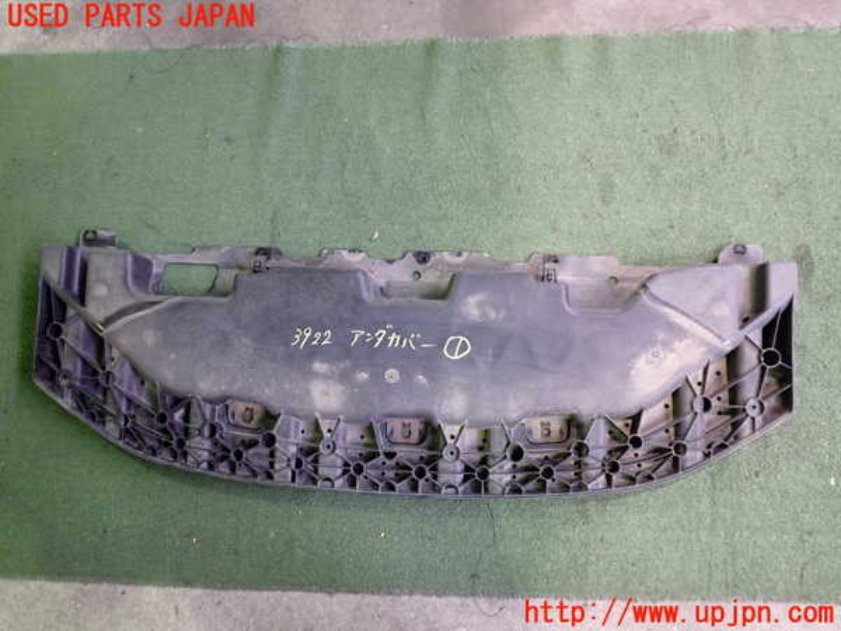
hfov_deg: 60.0
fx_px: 729
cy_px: 316
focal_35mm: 30
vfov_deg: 46.8
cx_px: 420
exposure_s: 1/30
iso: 400
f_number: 2.3
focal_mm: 5.4
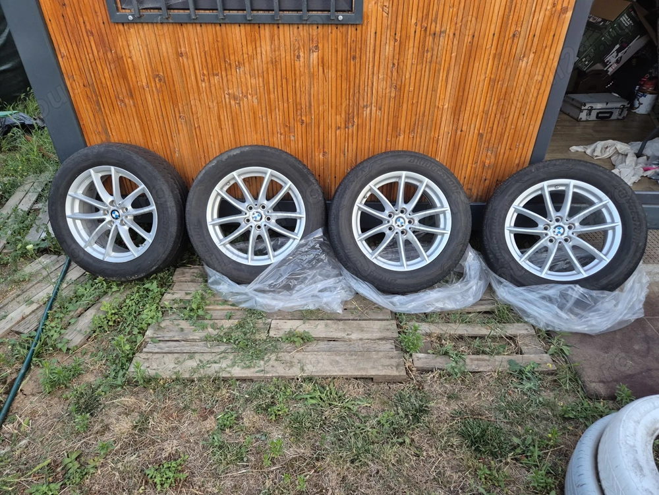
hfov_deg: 73.9
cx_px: 330
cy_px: 248
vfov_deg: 58.9
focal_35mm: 23
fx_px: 438
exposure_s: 1/100
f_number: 1.8
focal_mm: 5.4
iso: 250
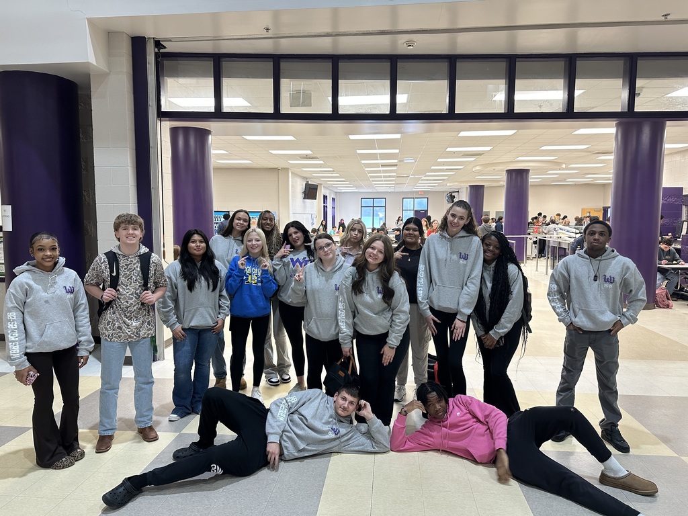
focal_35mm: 24
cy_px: 258
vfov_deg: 56.8
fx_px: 477
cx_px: 344
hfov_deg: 71.6
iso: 125
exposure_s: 1/60
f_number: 1.78
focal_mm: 6.86
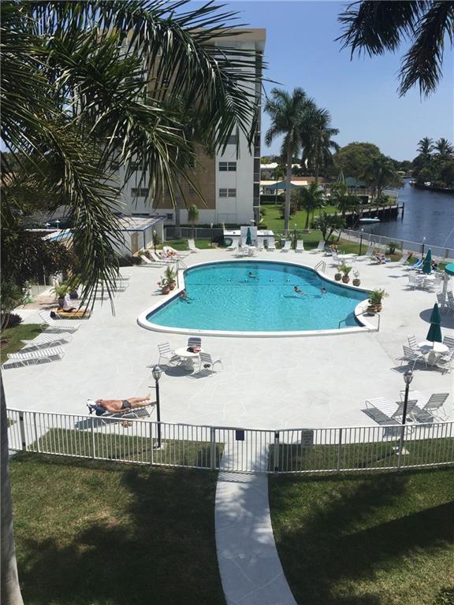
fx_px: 507
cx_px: 227
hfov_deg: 48.2
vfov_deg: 61.7
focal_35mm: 29
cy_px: 302
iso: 32
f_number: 2.2
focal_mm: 4.15
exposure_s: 1/4405
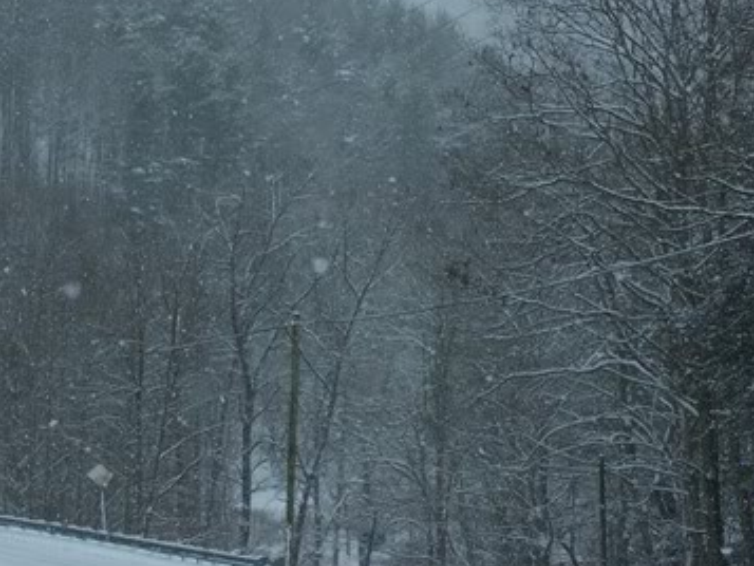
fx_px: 2615
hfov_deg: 16.4
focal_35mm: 120
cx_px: 435
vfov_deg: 12.3
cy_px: 120
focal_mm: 11.1
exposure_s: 1/500
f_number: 3.2
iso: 64
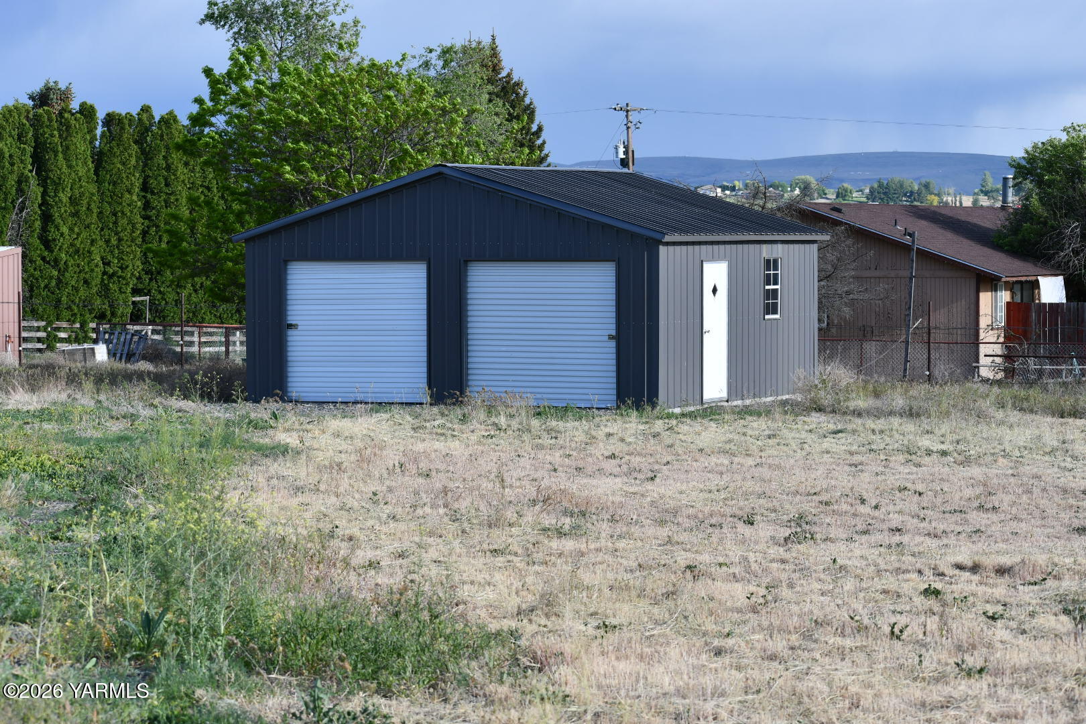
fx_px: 3167
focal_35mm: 105
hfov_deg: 19.5
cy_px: 362
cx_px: 543
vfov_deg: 13.0
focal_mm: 70
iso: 110
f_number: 8
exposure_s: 1/250
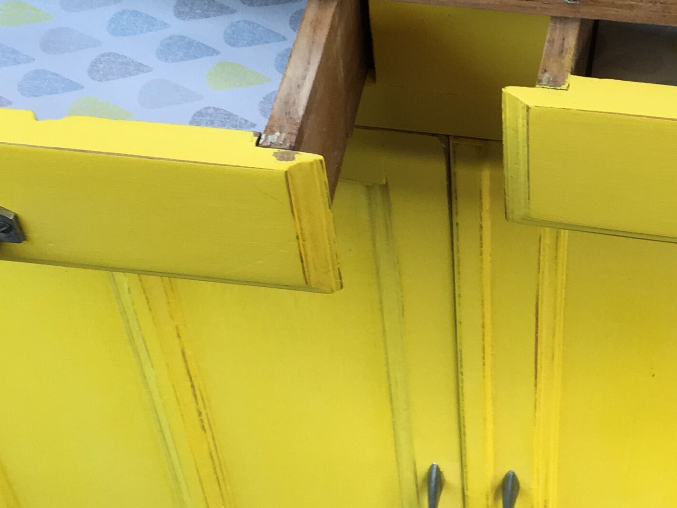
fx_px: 1623
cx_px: 536
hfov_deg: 23.2
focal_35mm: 83
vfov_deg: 17.5
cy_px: 43
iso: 40
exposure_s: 1/100
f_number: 2.2
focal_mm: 4.15
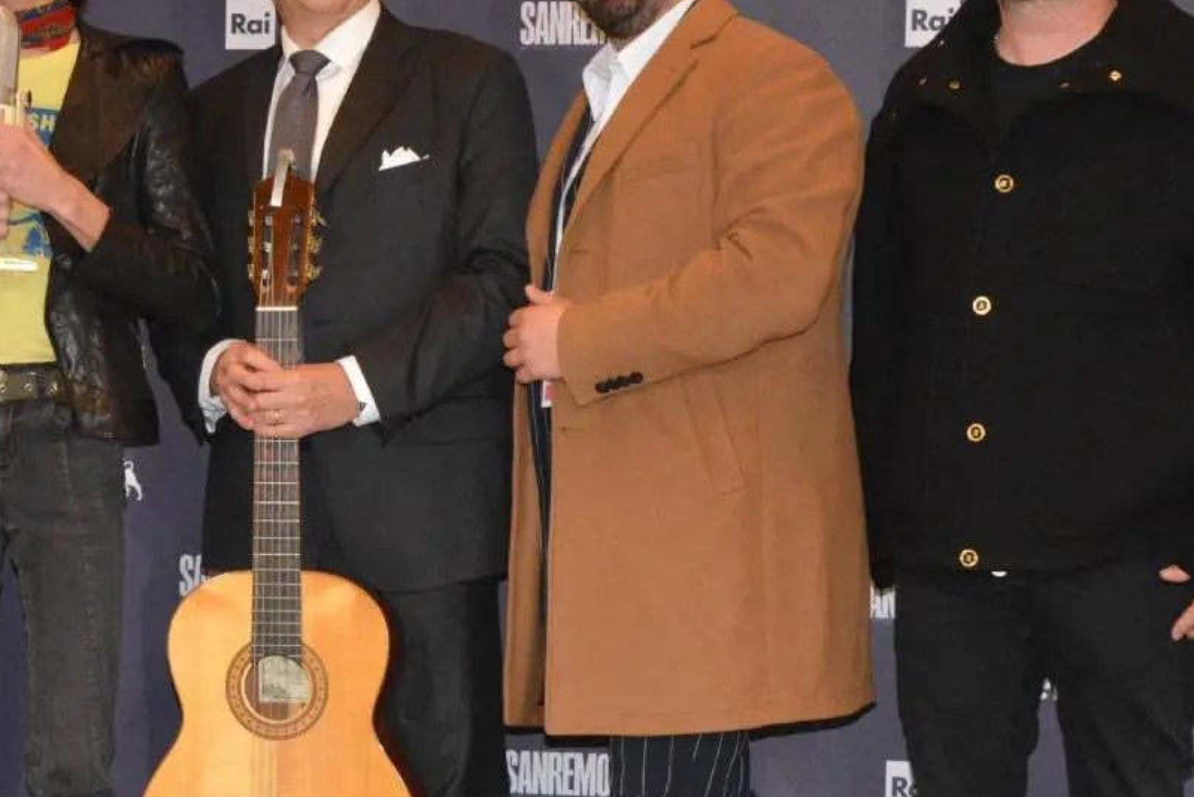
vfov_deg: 13.7
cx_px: 319
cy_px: 496
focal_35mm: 100
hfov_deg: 20.3
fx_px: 3318
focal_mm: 40
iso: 6400
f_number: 8
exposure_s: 1/200
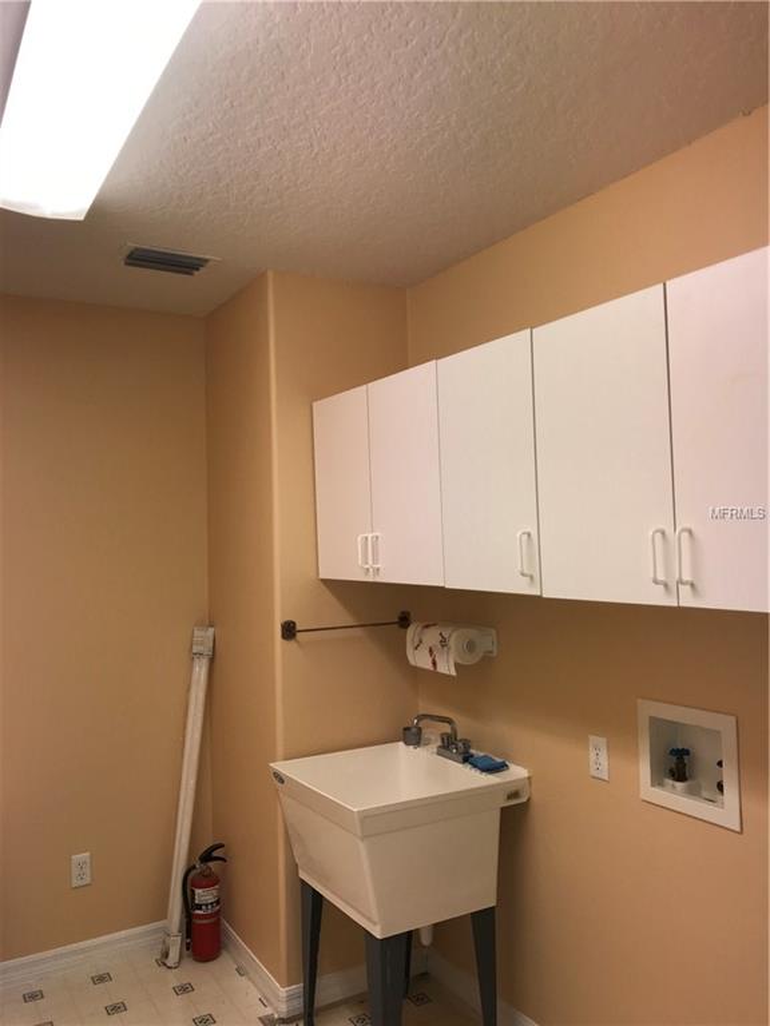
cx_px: 385
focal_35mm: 28
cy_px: 513
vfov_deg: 63.4
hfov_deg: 49.7
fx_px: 830
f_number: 1.8
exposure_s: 1/50
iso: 20
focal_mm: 3.99
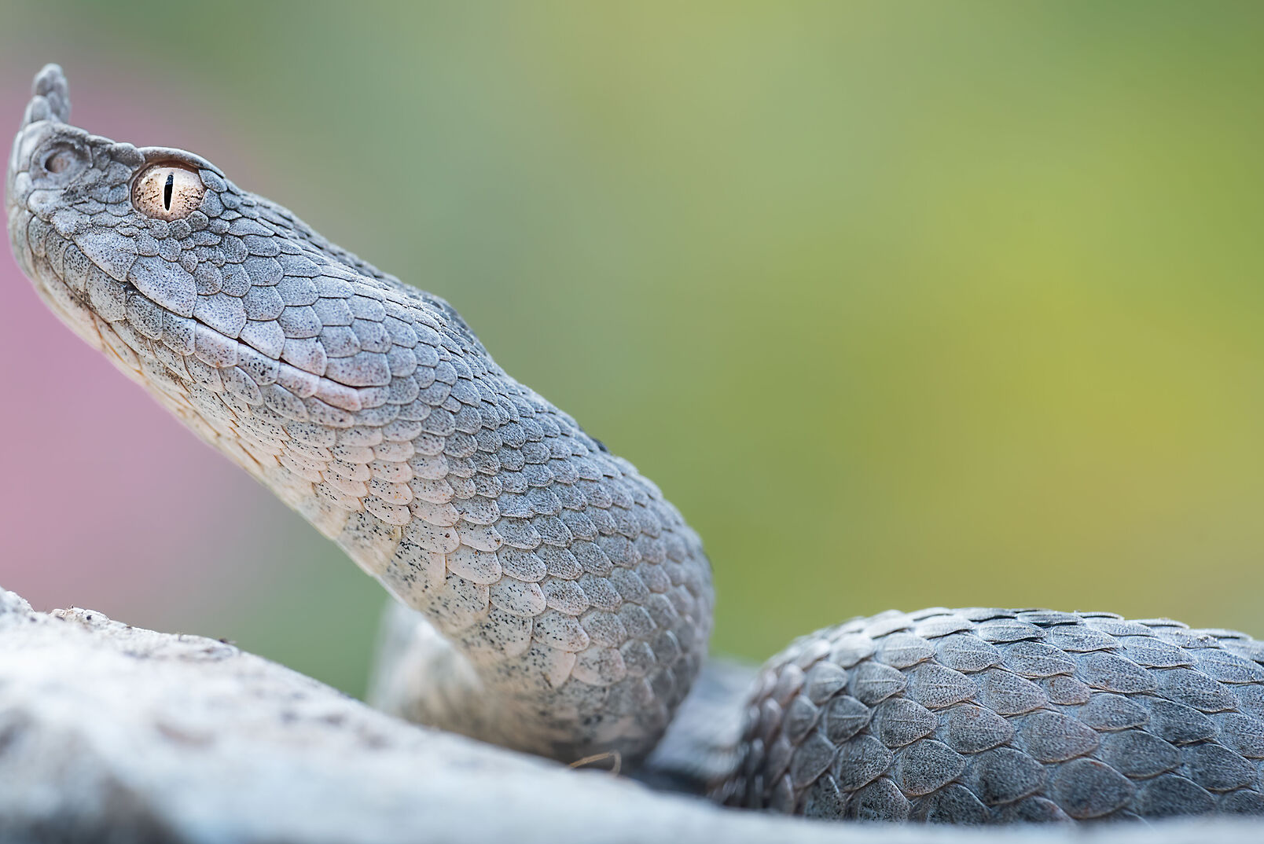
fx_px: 6815
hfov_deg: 10.6
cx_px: 471
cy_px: 396
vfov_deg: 7.1
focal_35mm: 194
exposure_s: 1/50
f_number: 10
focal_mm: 130
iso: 500
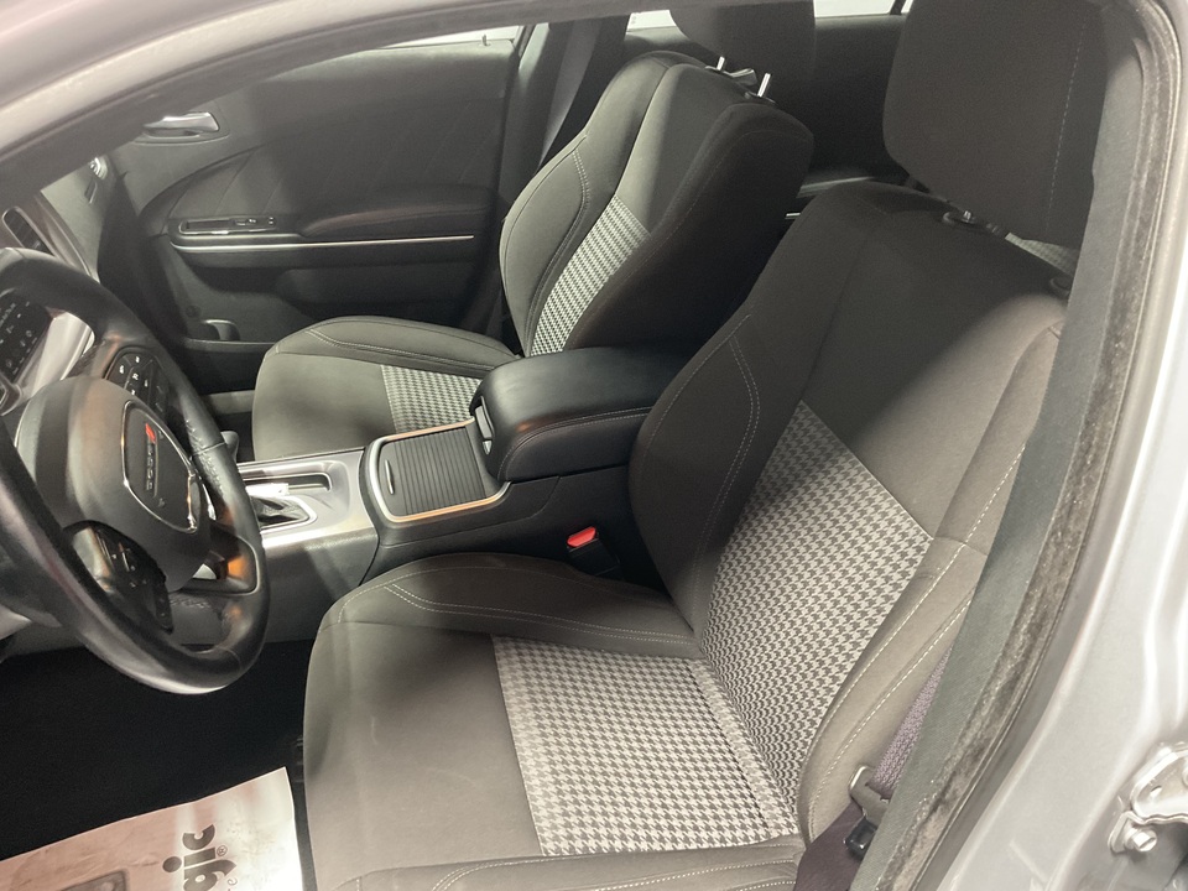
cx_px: 594
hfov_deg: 61.7
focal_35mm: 29
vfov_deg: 48.2
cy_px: 446
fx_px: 995
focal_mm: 3
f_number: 1.8
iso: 250
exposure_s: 1/40
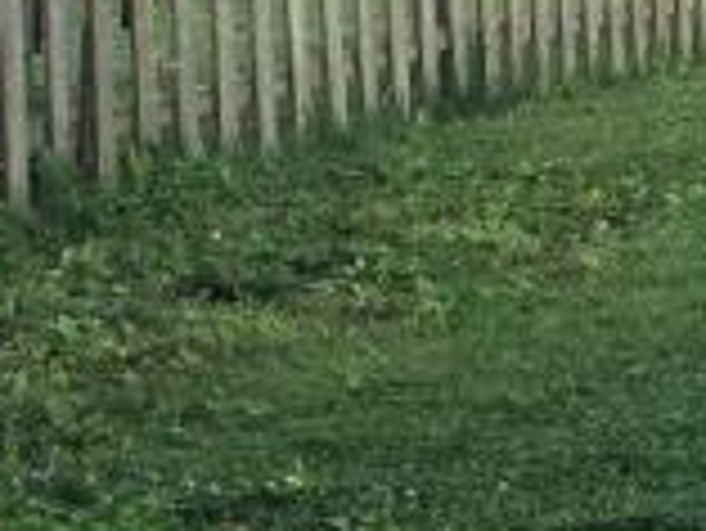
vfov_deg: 7.9
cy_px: 86
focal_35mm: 189
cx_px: 1803
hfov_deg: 9.2
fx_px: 3858
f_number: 2.2
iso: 32
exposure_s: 1/408
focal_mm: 4.15
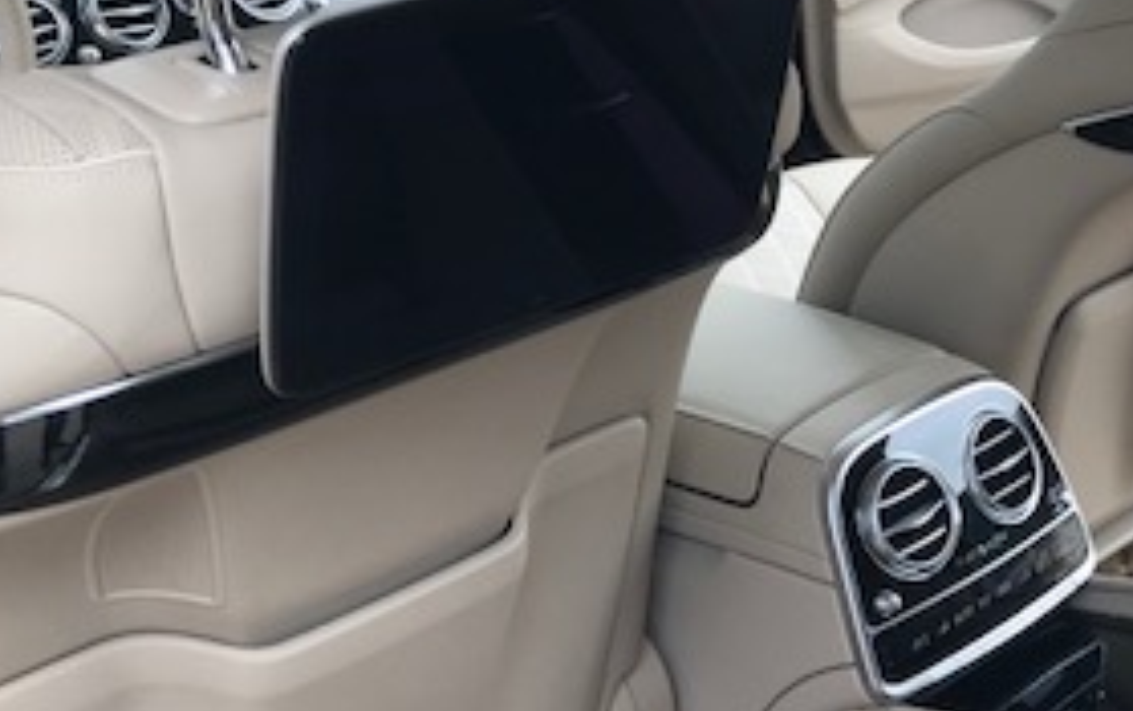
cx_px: 1088
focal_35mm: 68
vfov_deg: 19.2
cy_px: 455
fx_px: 2102
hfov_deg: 28.6
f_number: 1.8
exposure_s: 1/134
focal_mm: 3.99
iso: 20
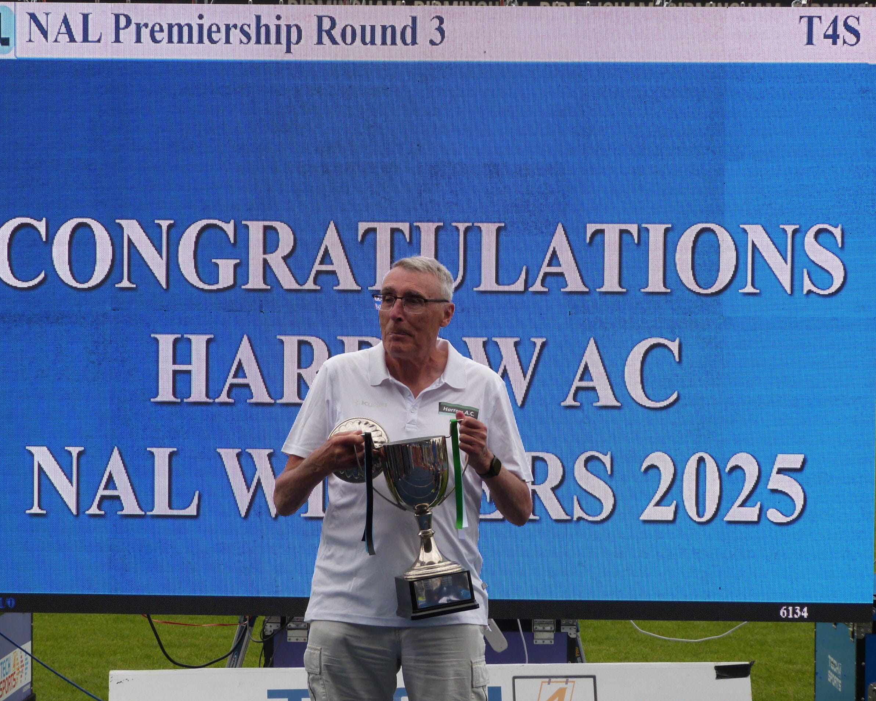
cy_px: 352
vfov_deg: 14.0
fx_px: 2852
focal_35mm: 110
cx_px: 429
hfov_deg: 17.5
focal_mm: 19
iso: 160
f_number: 4
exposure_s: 1/250
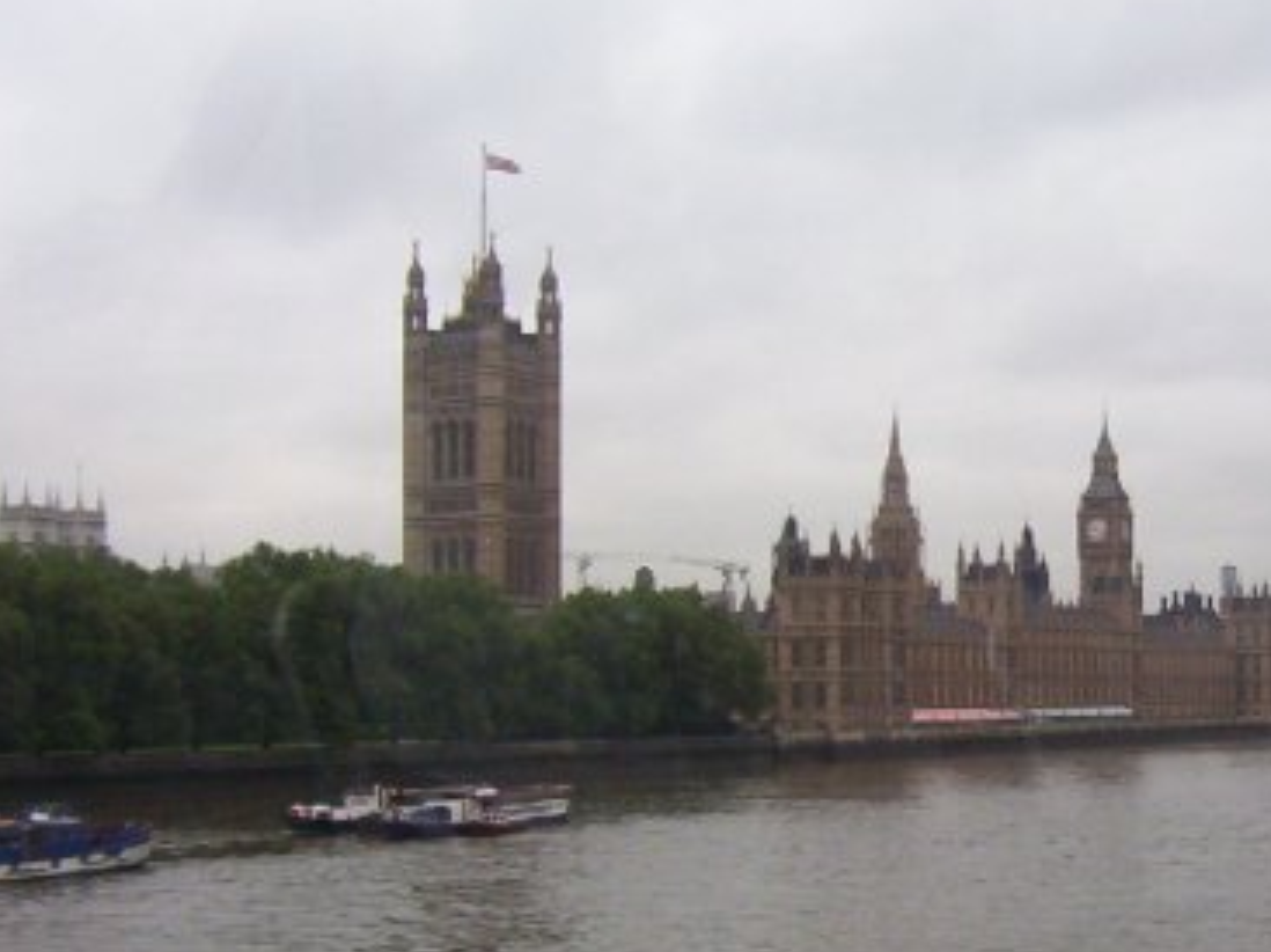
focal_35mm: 63
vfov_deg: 23.2
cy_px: 632
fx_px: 2312
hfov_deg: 29.8
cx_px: 1070
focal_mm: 5.54
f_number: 5.24
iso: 100
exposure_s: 1/323
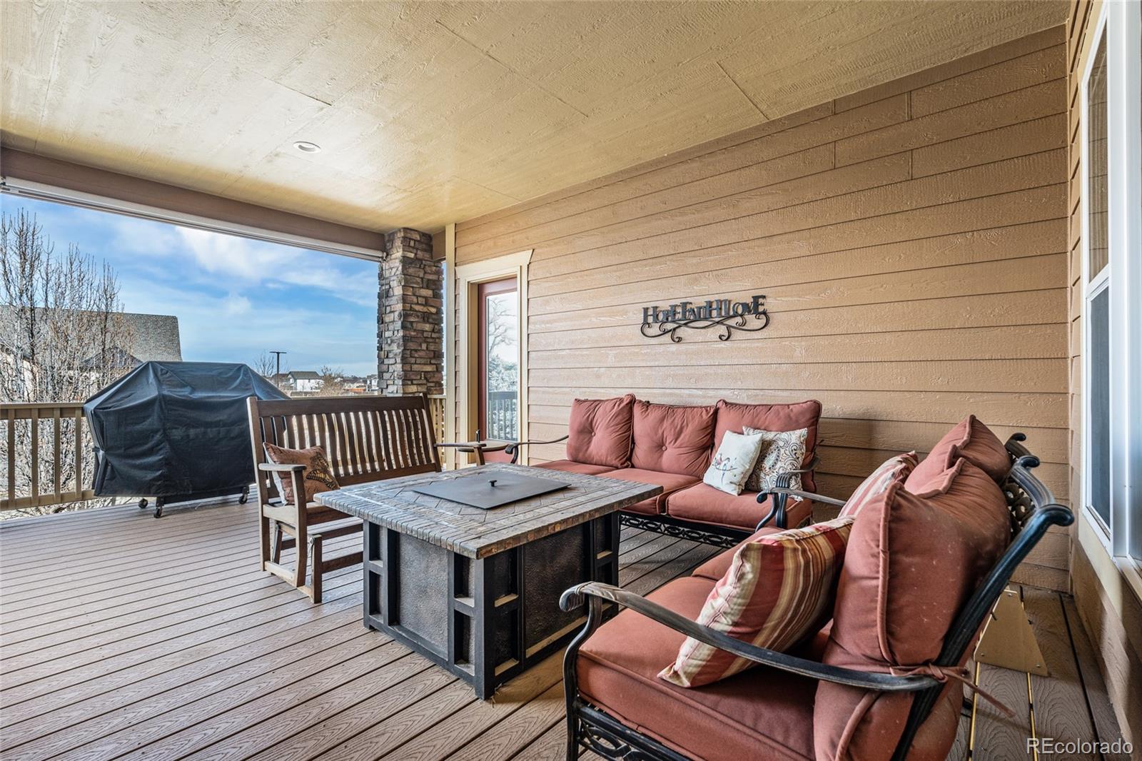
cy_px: 380
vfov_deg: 73.7
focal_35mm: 16
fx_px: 507
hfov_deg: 96.7
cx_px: 571
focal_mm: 16
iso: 400
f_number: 8
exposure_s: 1/8
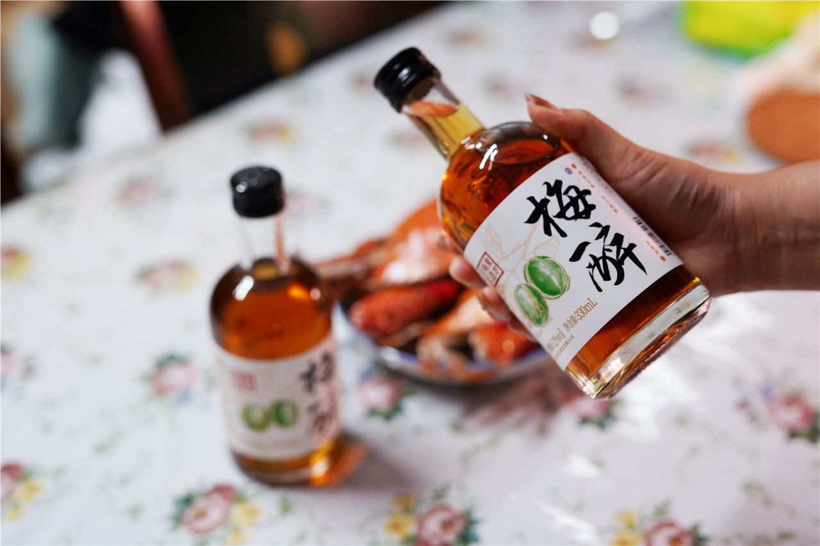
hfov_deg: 39.6
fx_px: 1139
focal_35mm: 50
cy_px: 273
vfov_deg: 27.0
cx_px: 410
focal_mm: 50
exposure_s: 1/80
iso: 640
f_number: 2.5
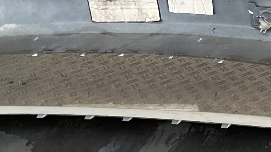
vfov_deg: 10.8
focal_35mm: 112
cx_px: 385
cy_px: 30
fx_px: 805
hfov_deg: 17.5
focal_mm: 3
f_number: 1.8
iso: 64
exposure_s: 1/60
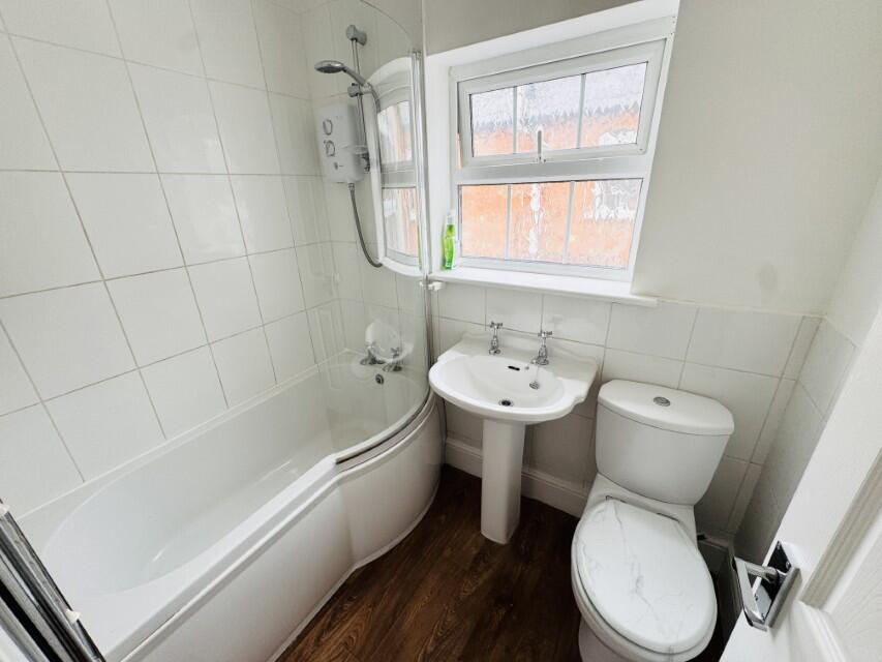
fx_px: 357
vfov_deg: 85.7
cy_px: 331
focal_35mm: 14
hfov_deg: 102.1
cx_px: 441
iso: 64
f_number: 2.2
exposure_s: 1/99
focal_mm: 2.22
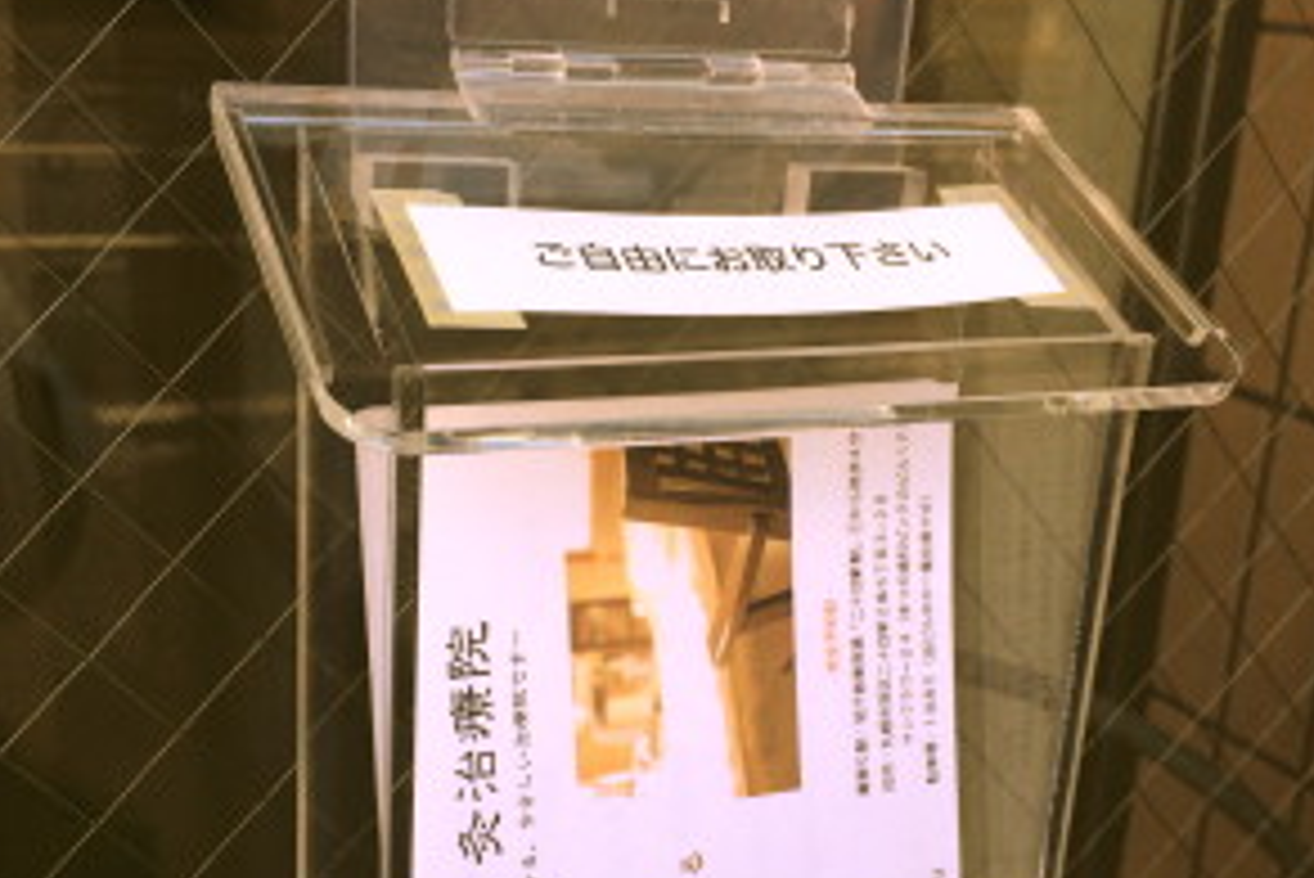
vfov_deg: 28.0
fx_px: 1753
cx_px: 682
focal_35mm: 48
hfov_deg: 41.1
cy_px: 549
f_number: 2.2
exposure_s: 1/246
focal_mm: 4.12
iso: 32
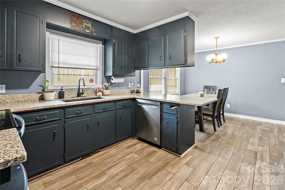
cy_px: 95
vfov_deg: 73.7
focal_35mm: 16
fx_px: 127
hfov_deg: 96.7
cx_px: 142
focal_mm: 16
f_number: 10
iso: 50
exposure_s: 13
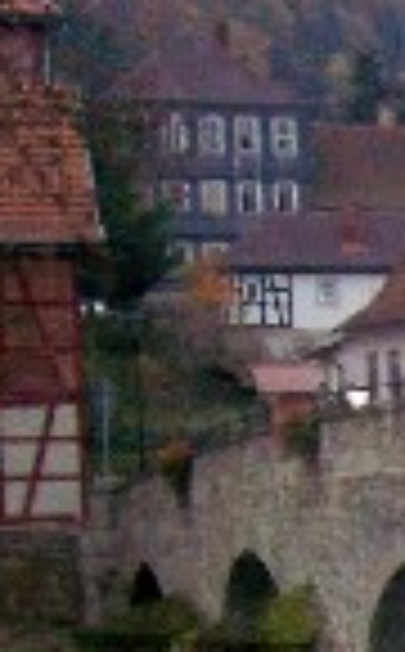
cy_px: 778
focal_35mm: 141
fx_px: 2503
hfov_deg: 8.2
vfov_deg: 14.4
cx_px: 1089
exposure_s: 1/60
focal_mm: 5.6
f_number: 2.7
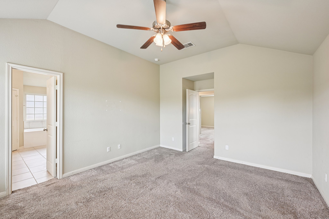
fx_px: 137
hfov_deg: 100.4
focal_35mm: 15
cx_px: 164
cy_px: 110
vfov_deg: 77.3
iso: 320
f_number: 6.7
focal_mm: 15
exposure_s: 1/15
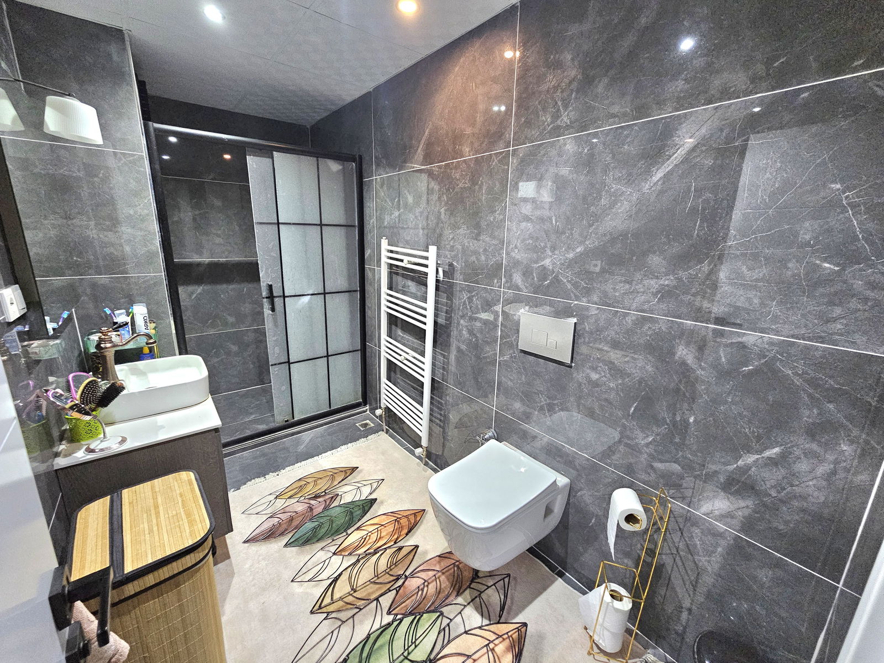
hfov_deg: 106.2
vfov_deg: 89.9
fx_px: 332
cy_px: 332
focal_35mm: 13
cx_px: 442
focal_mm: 2.2
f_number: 2.2
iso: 640
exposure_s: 1/25.1
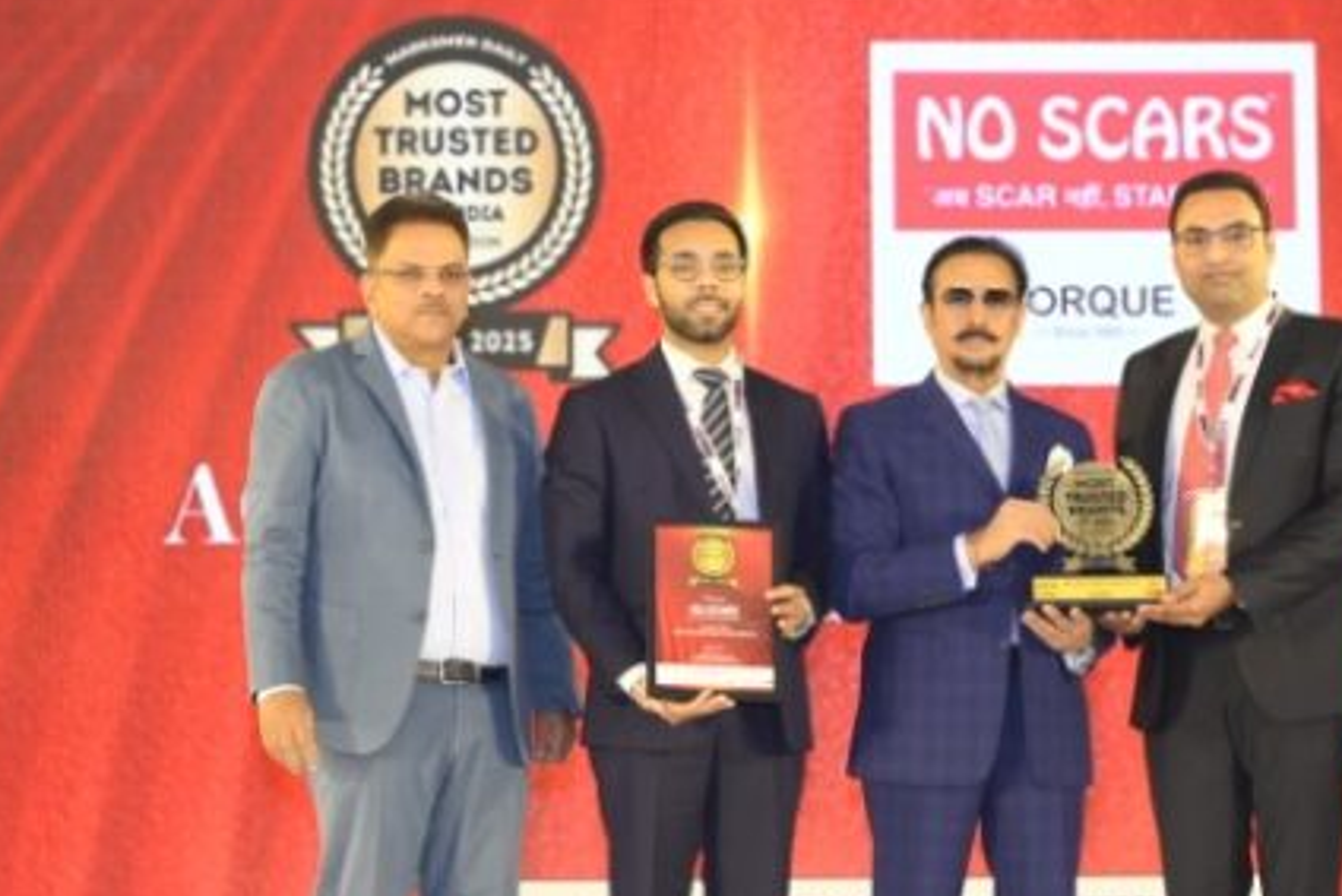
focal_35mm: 110
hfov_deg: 18.5
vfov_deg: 12.4
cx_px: 962
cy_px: 635
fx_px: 4102
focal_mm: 67
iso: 1250
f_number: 4.5
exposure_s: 1/200
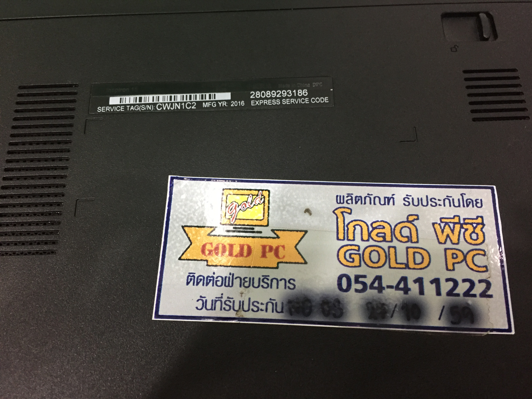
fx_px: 446
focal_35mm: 29
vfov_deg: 48.2
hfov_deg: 61.7
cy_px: 200
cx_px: 266
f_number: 2.2
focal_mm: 4.15
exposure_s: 1/33
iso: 250
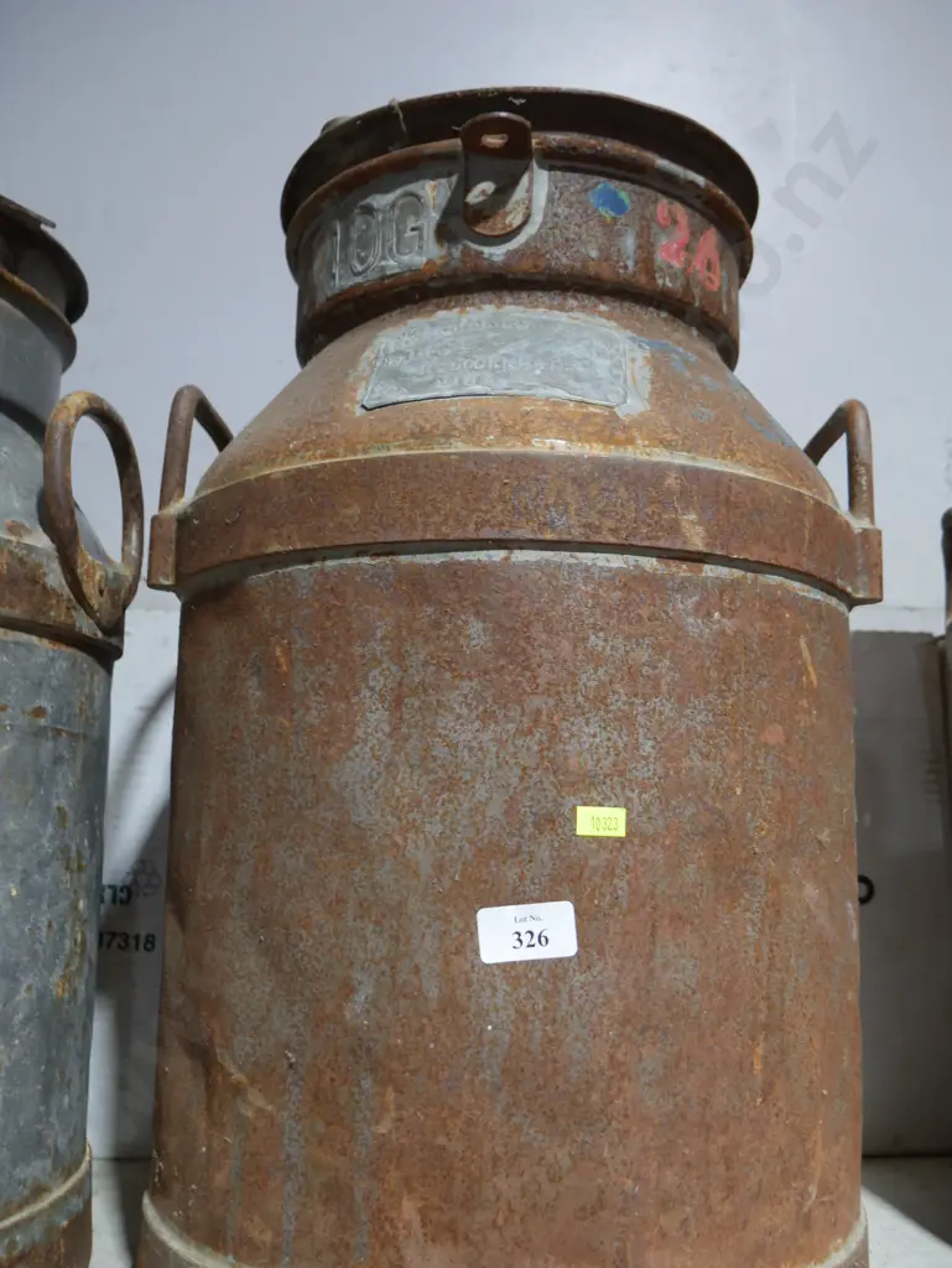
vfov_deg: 56.8
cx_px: 476
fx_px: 1172
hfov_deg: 44.2
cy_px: 634
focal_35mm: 32
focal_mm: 16
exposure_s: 1/60
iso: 640
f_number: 3.6
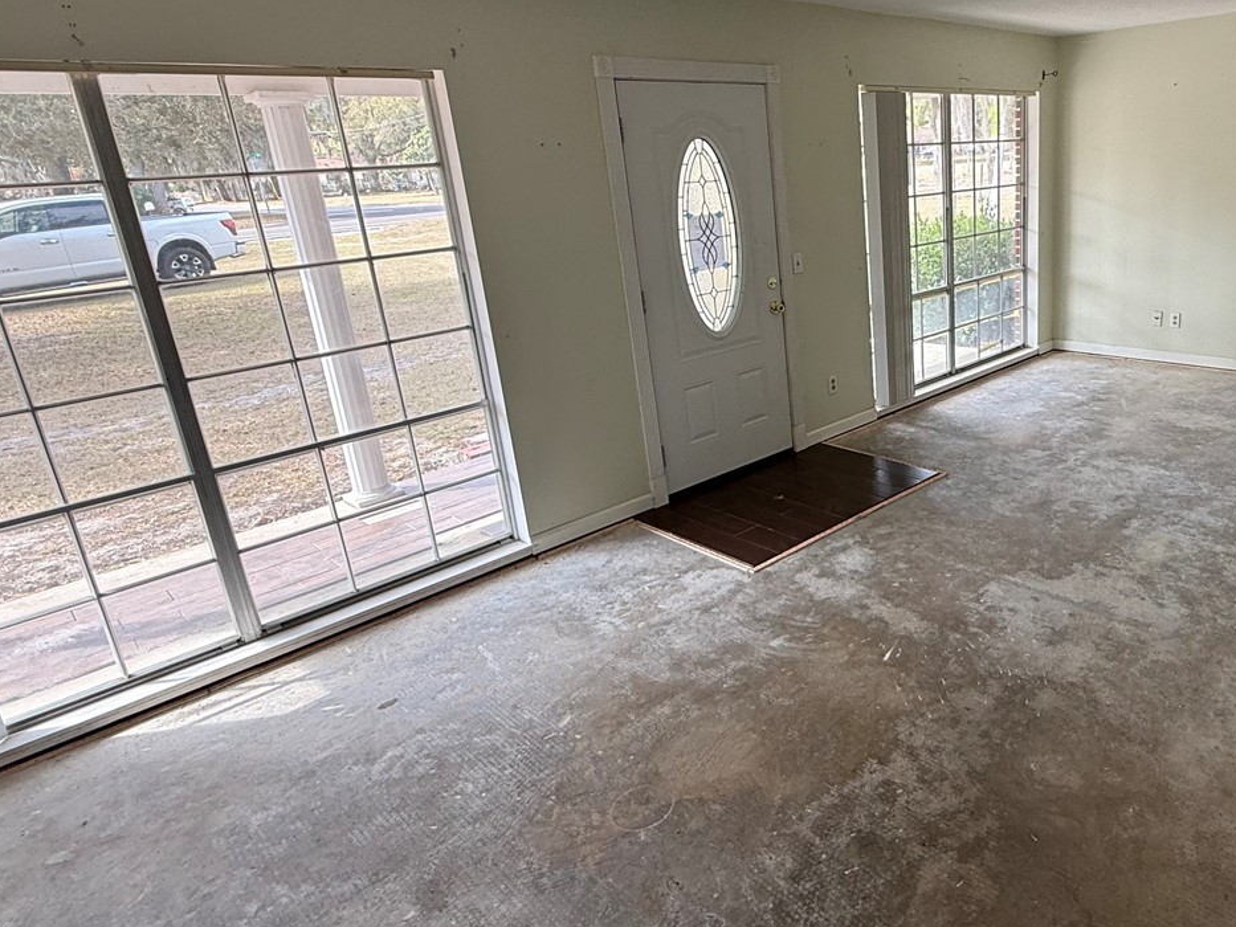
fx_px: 857
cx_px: 861
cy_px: 412
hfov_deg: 68.8
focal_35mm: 24
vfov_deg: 56.7
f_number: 2.2
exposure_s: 1/99
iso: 50
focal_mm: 2.22
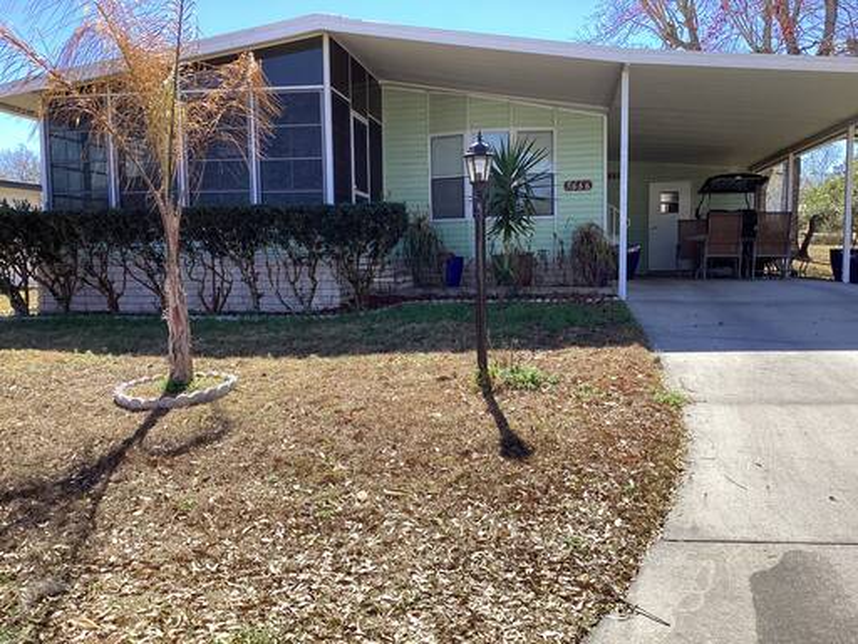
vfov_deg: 45.4
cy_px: 322
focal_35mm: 31
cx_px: 429
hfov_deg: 58.4
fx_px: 768
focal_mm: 3.3
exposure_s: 1/574
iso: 25
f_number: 2.4
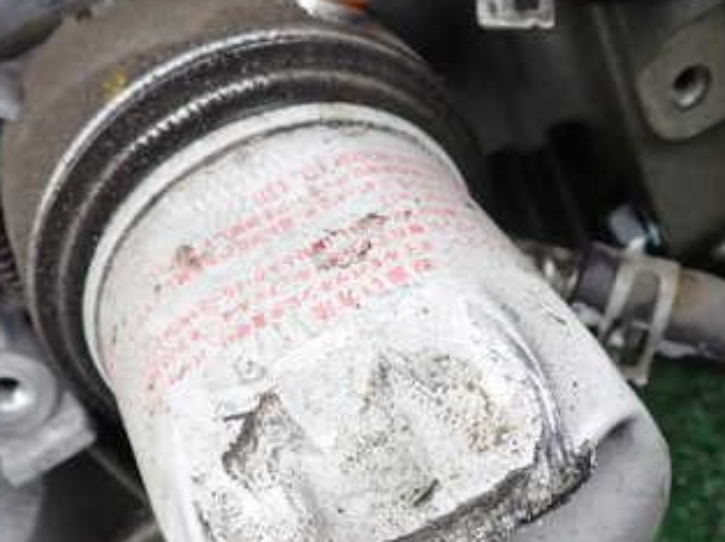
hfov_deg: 39.7
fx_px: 1004
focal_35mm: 48
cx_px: 366
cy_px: 380
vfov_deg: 29.9
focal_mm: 4.5
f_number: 2.8
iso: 100
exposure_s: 1/125
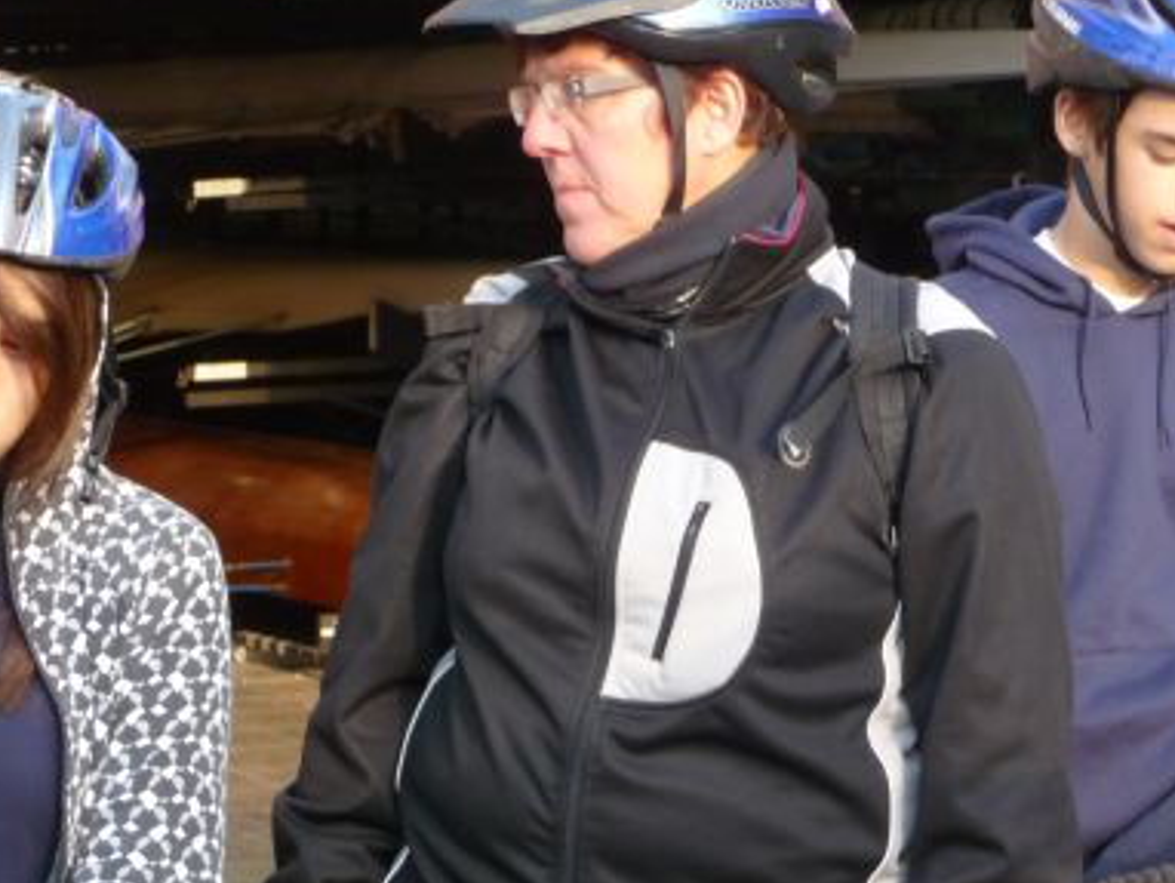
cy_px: 403
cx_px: 615
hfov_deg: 15.3
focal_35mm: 129
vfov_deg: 11.5
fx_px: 4382
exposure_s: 1/80
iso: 200
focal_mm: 13.1
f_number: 4.6
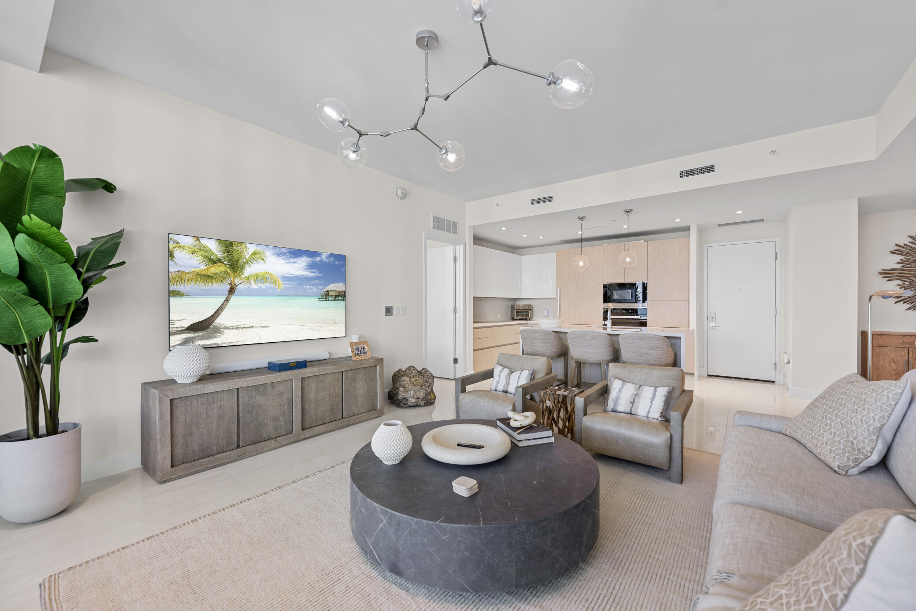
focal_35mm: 14
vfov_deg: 81.2
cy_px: 306
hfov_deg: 104.3
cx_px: 458
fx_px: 356
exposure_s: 1/2
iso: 125
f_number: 8
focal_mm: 14
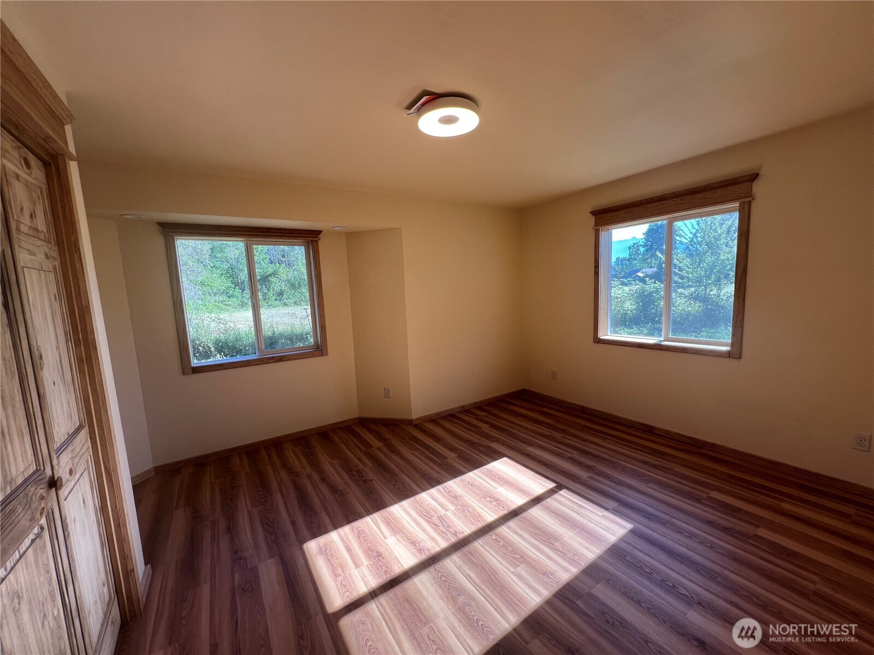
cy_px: 328
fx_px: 328
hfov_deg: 106.2
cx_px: 437
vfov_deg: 89.9
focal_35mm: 13
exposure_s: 1/99
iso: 32
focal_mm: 1.57
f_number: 1.8
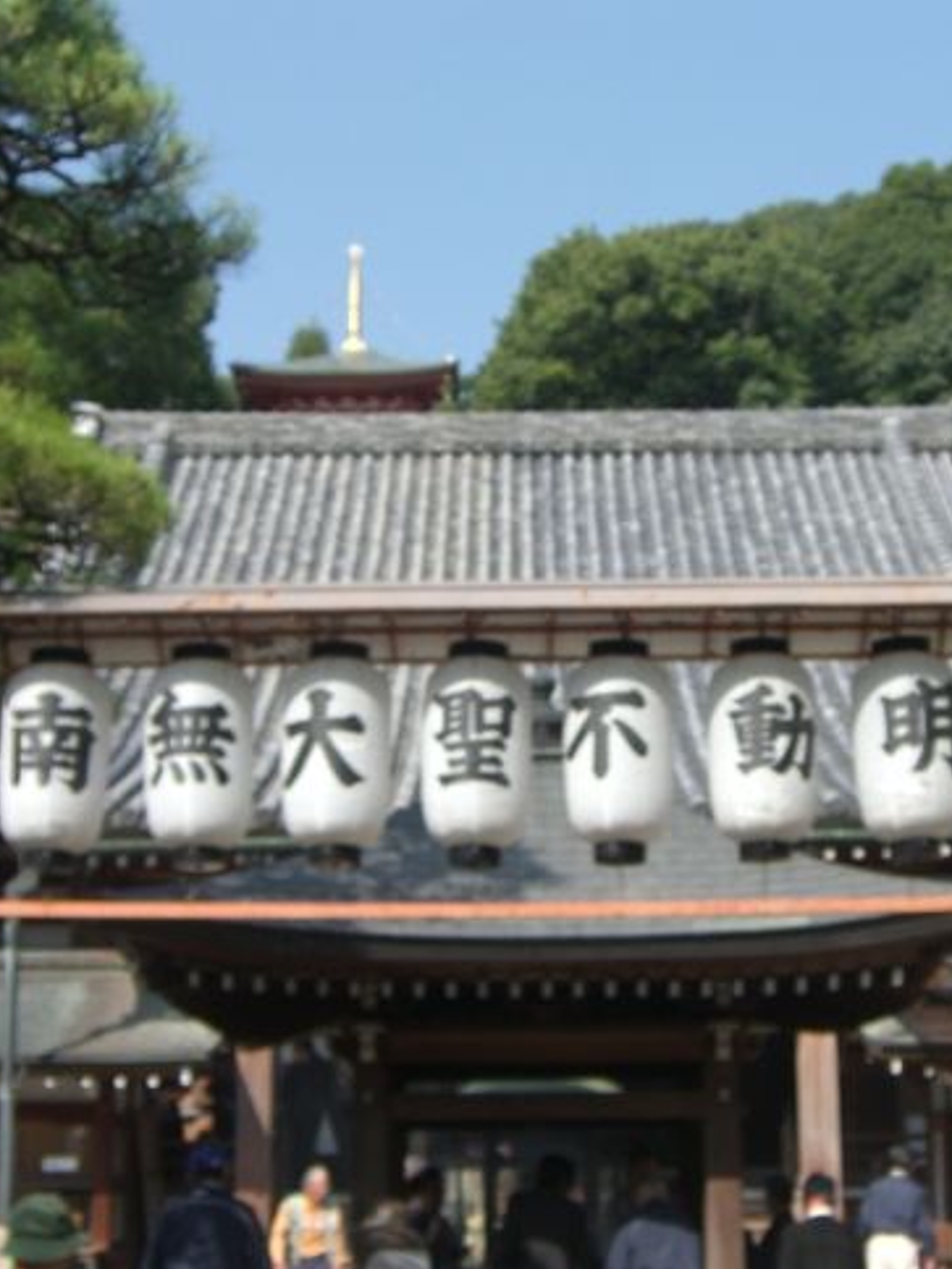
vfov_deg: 37.5
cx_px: 559
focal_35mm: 51
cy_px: 636
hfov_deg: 28.5
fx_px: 1870
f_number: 4
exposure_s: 1/400
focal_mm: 7.9
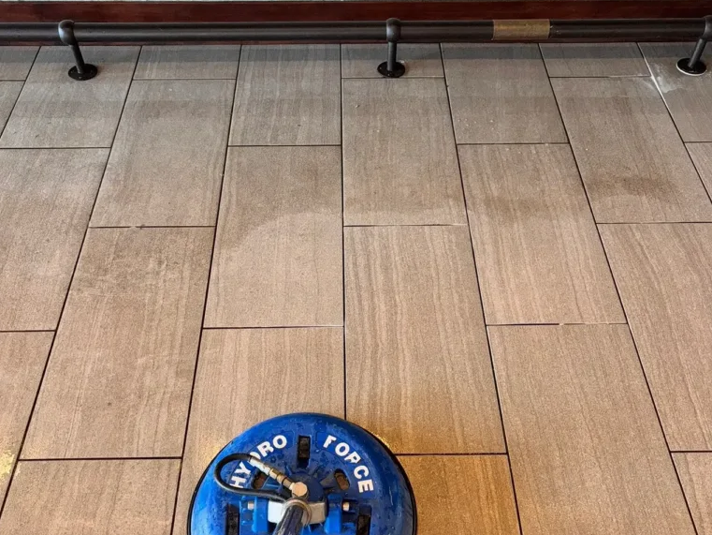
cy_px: 302
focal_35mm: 35
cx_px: 356
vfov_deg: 40.6
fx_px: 720
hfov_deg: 52.6
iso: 250
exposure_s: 1/60
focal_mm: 5.96
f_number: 1.6
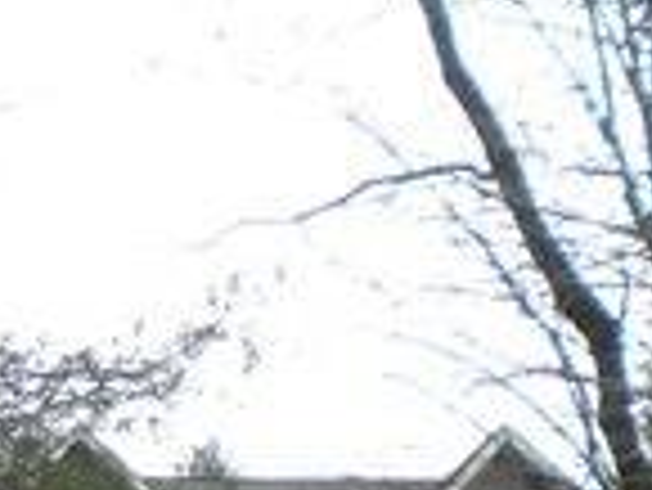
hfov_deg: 16.0
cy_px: 643
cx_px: -229
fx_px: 2187
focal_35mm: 116
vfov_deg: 12.4
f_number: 4.6
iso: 80
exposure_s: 1/166
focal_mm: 6.3
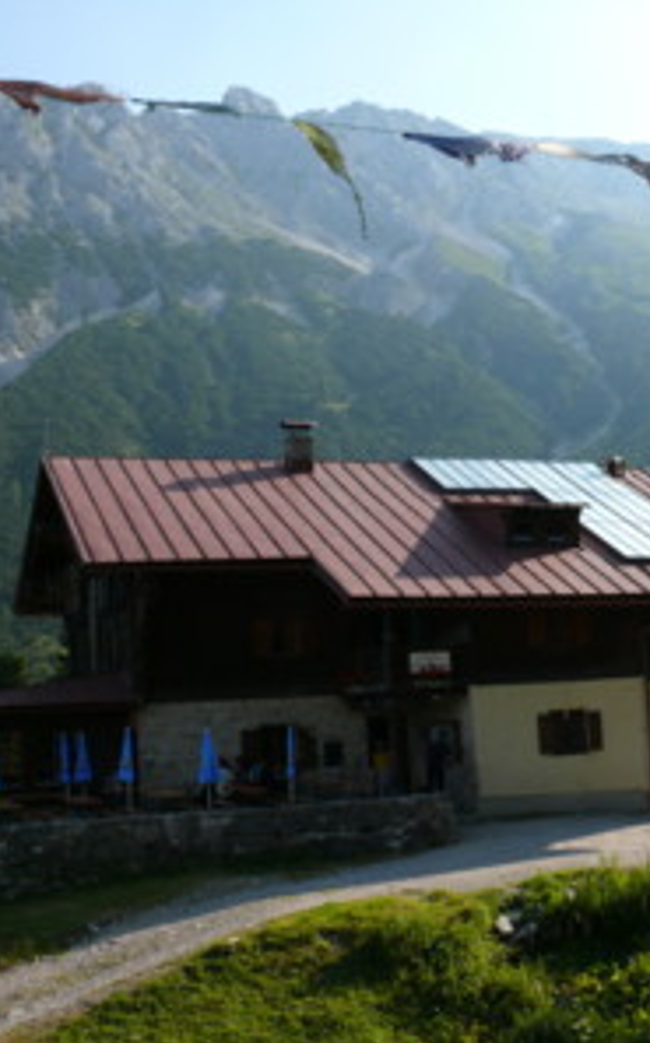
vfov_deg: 40.3
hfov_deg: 25.6
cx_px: 436
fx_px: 1421
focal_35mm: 50
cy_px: 523
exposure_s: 1/160
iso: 100
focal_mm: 7.4
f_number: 8
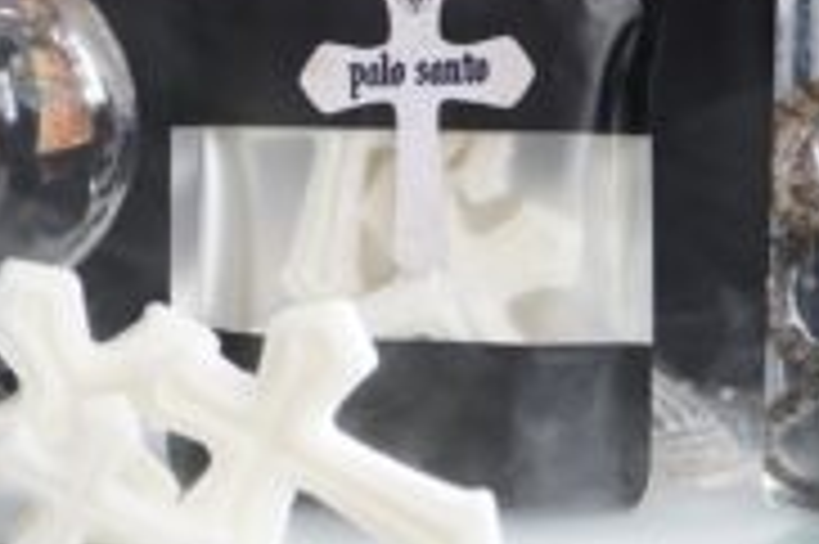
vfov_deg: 15.1
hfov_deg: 22.2
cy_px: 202
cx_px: 99
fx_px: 2046
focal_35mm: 90
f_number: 4
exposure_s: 1/60
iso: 1000
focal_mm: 26
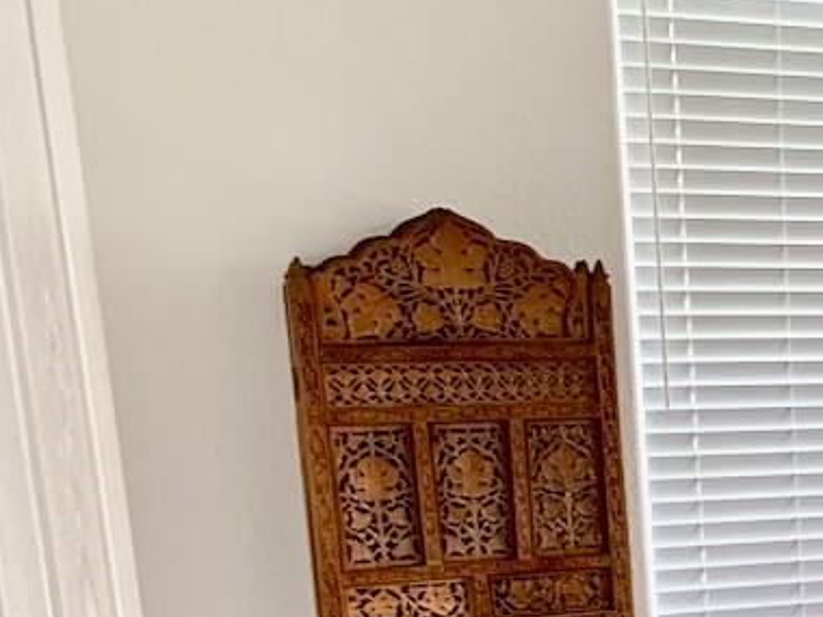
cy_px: 753
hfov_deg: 24.8
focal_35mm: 70
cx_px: 1016
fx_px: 1664
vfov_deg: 19.7
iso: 80
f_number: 1.8
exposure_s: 1/121
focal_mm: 4.25
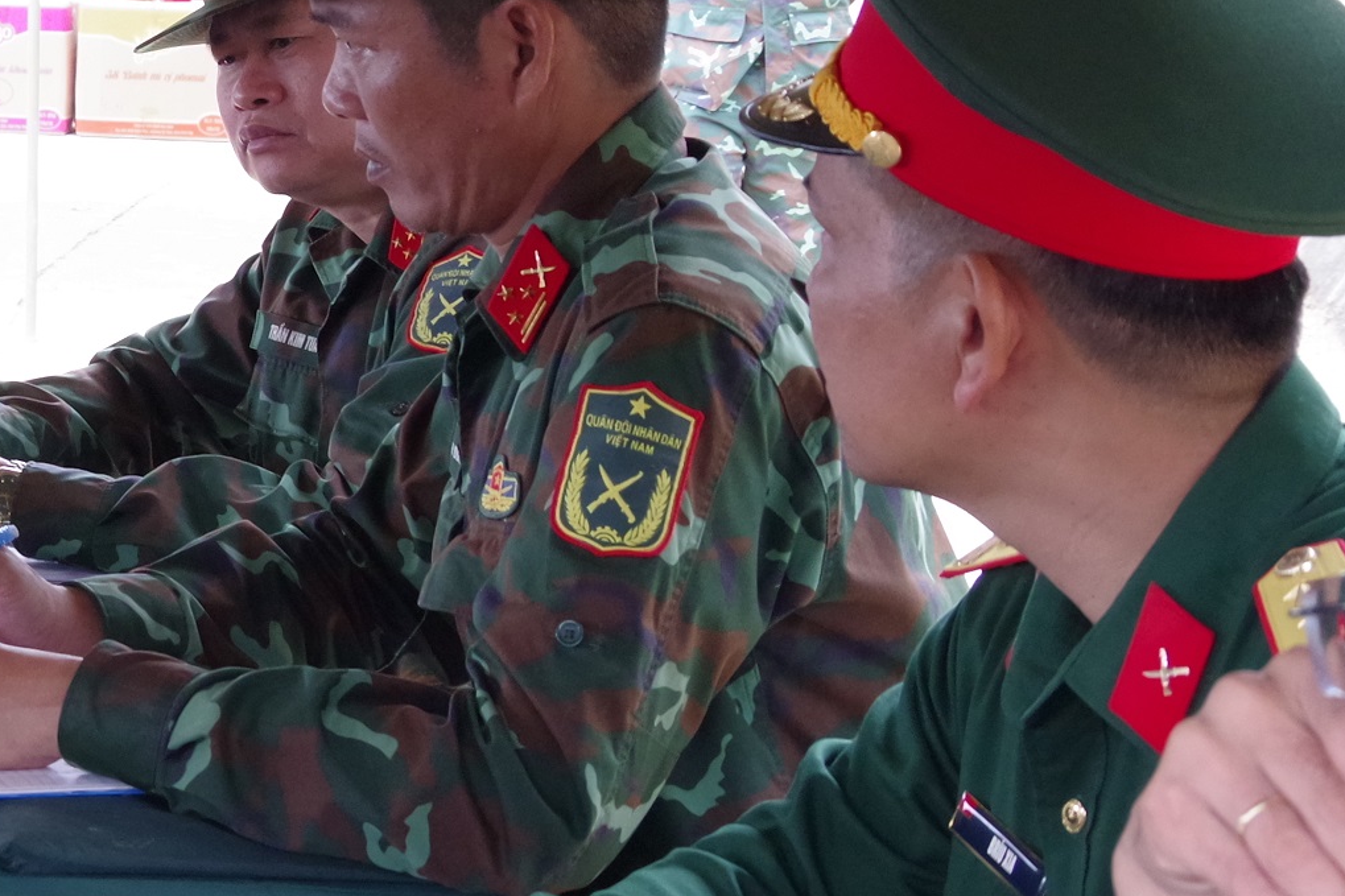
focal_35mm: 106
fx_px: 3959
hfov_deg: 18.4
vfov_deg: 12.8
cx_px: -214
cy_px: 127
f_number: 6.3
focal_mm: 24
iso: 1600
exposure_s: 1/125
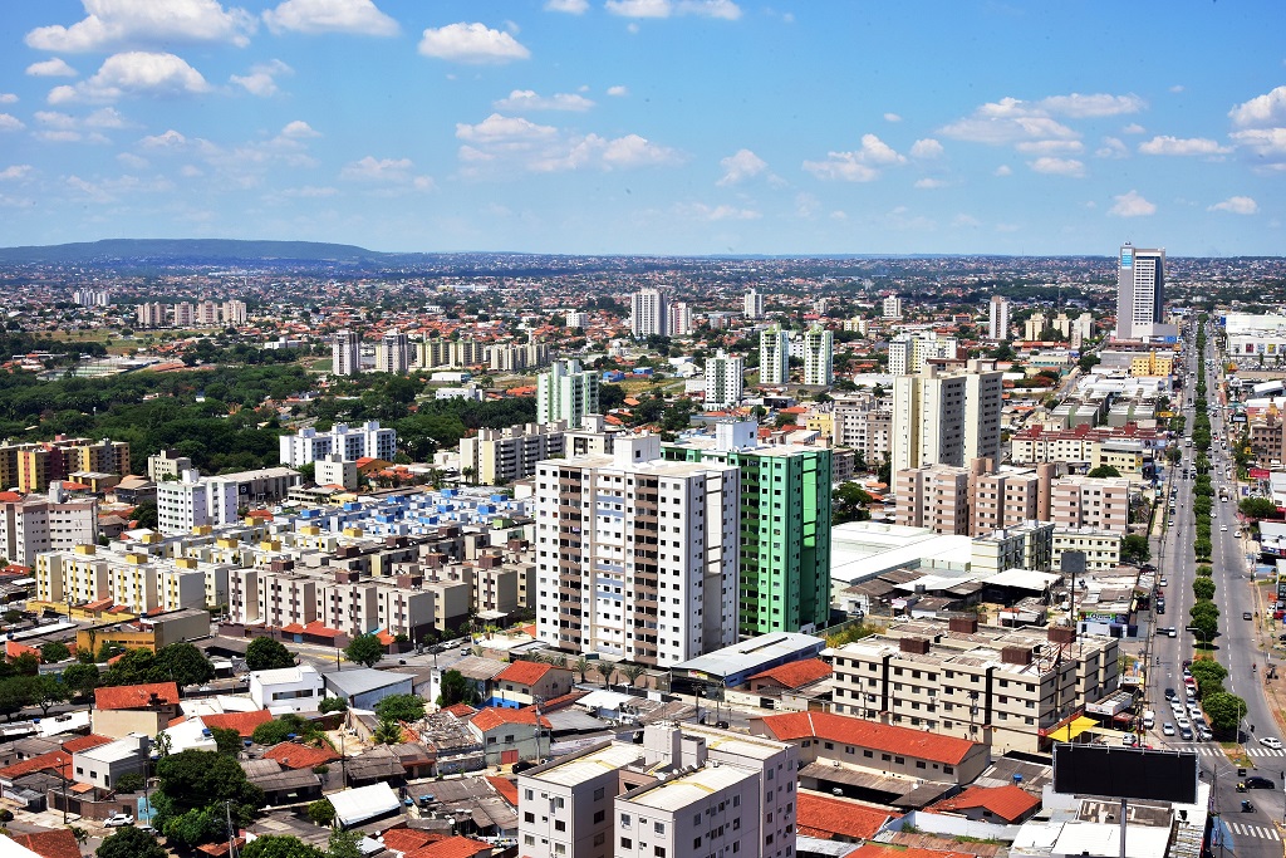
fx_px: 1572
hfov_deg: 44.5
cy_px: 429
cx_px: 643
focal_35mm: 44
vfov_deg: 30.5
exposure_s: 1/160
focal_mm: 44
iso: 400
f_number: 22
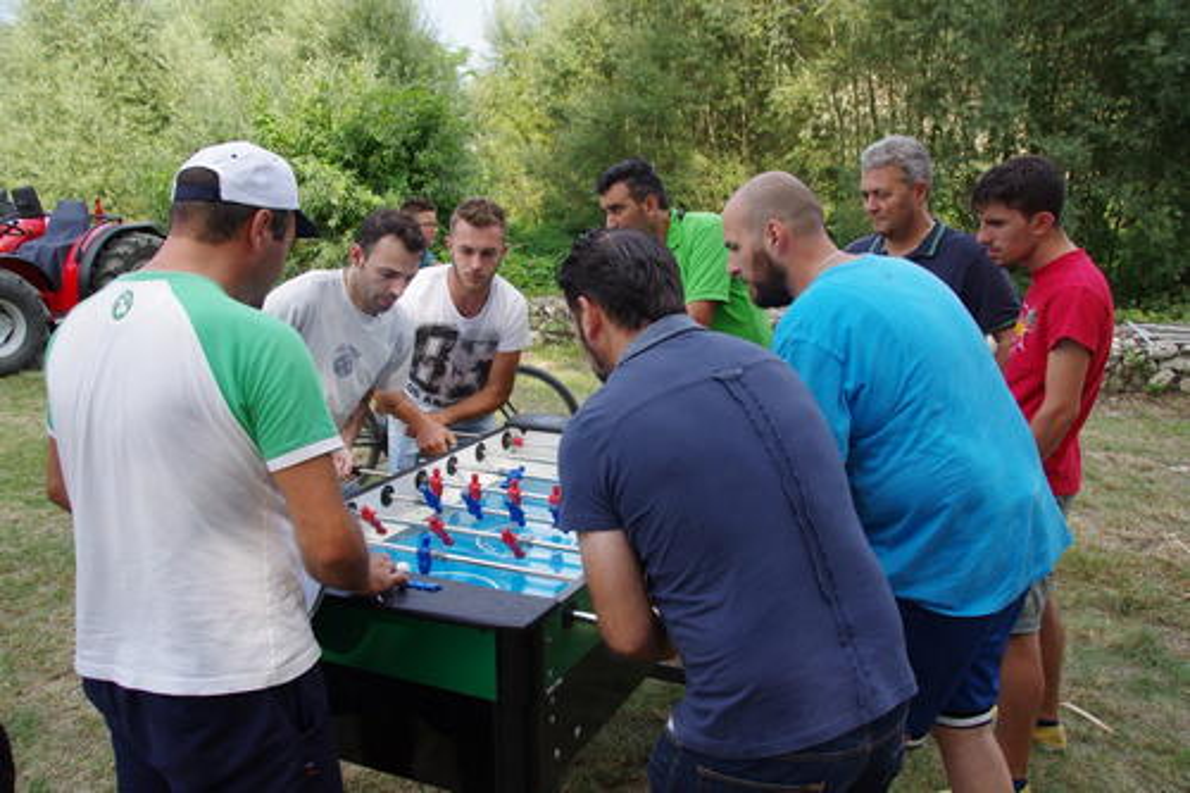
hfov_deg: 57.2
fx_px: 1090
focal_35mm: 33
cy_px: 396
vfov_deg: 39.9
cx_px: 595
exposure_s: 1/125
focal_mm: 22
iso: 200
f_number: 7.1
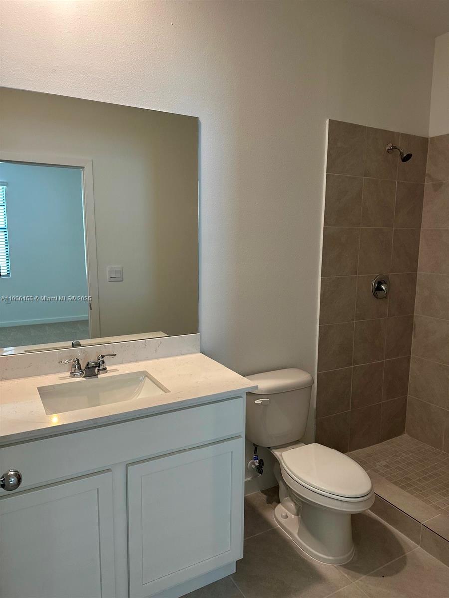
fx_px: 415
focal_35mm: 24
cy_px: 299
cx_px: 224
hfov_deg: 56.8
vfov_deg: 71.6
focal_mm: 6.86
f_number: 1.78
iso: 200
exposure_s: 1/120
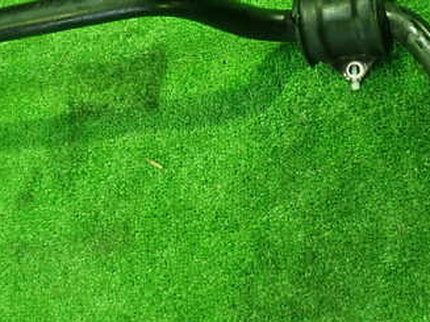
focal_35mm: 55
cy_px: 96
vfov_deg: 26.3
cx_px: 287
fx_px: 683
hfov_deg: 34.6
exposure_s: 1/30
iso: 1000
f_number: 2.3
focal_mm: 5.5
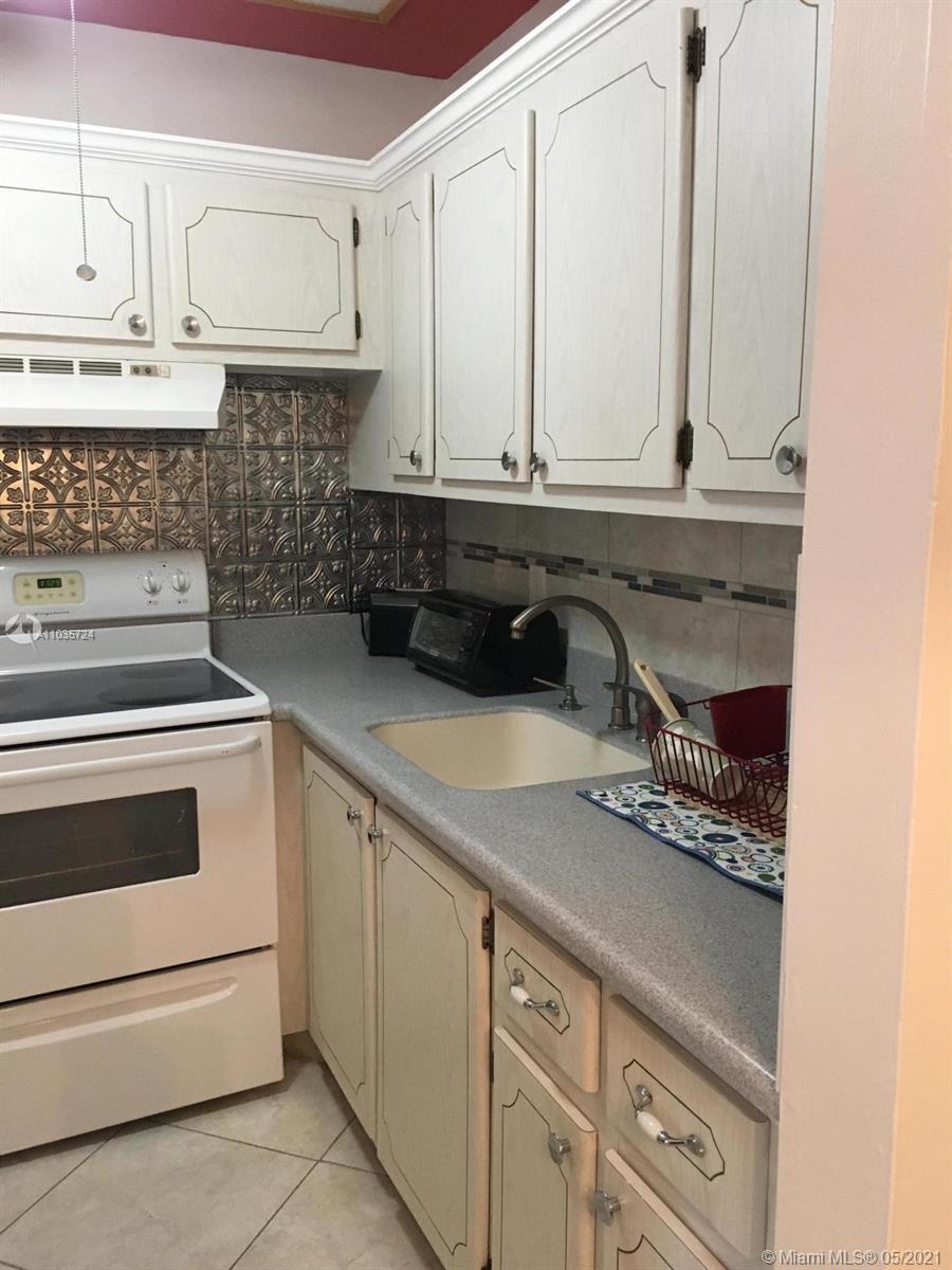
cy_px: 635
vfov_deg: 61.7
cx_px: 476
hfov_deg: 48.2
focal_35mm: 29
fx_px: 1063
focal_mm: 4.15
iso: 160
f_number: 2.2
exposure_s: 1/30
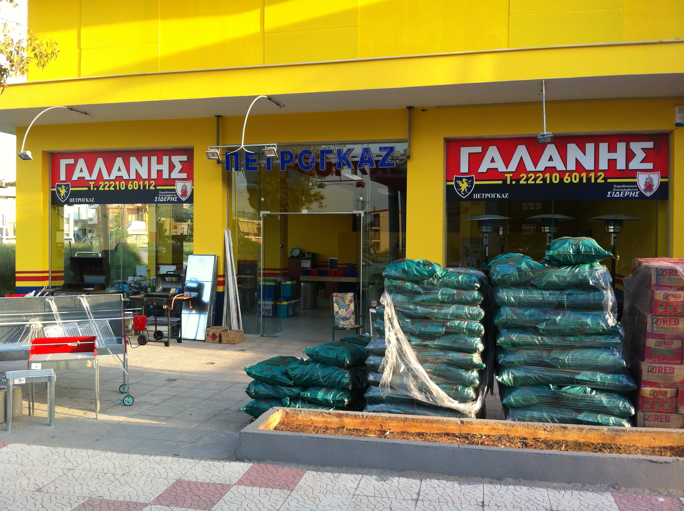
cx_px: 342
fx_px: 691
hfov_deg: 52.7
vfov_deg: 40.6
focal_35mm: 35
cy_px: 256
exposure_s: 1/125
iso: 80
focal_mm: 3.85
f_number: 2.8
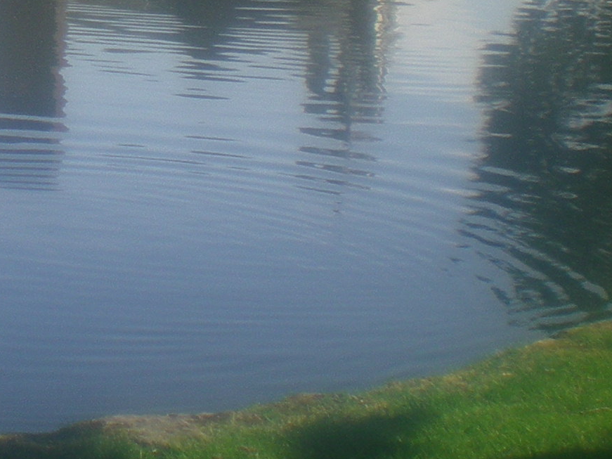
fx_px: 2369
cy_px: -168
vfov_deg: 10.8
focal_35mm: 134
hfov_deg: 13.9
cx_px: -266
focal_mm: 6.3
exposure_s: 1/248
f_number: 4.6
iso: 50
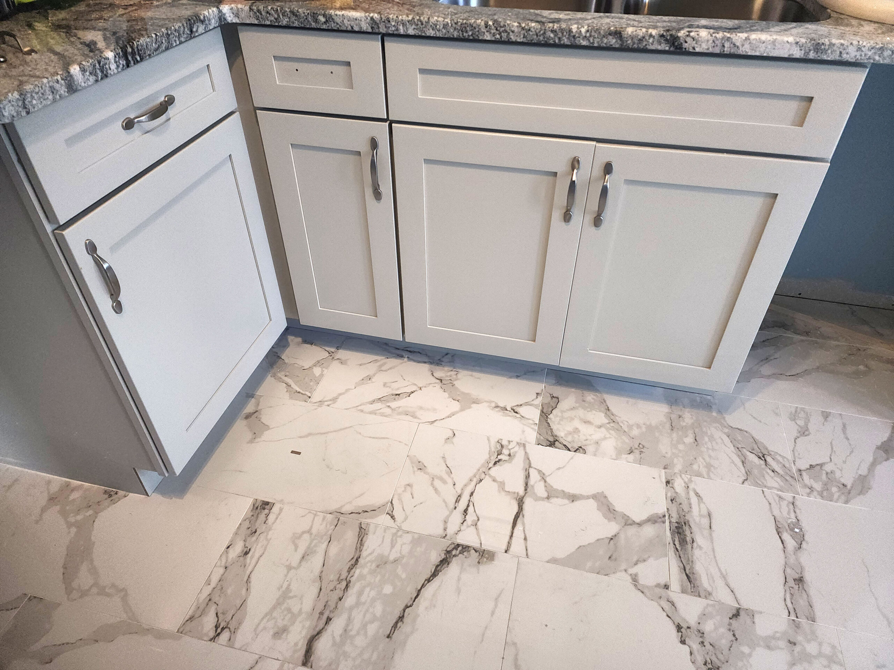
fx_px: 594
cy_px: 335
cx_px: 447
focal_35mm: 23
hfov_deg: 73.9
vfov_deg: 58.9
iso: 100
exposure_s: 1/30
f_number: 1.8
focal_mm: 6.4
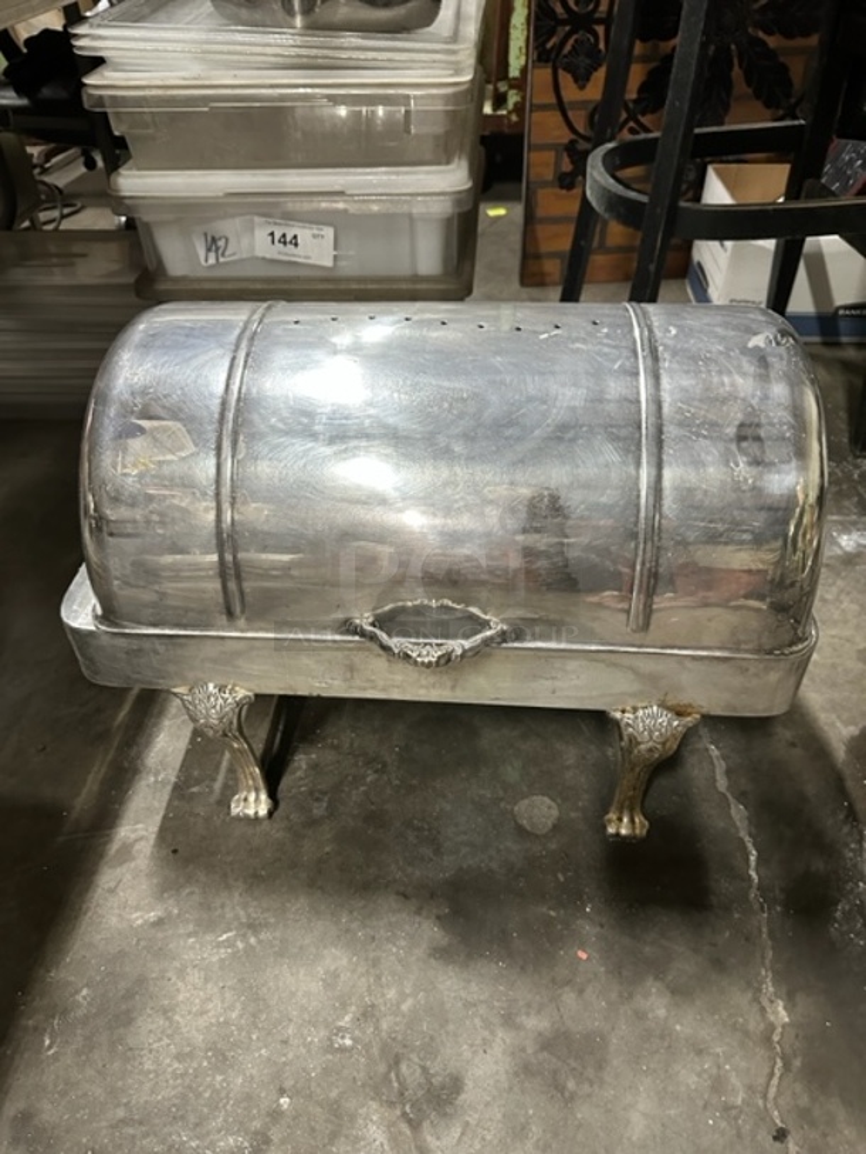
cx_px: 433
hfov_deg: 56.8
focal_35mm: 24
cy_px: 577
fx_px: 800
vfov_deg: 71.6
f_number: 1.78
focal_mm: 6.86
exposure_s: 1/60
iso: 500
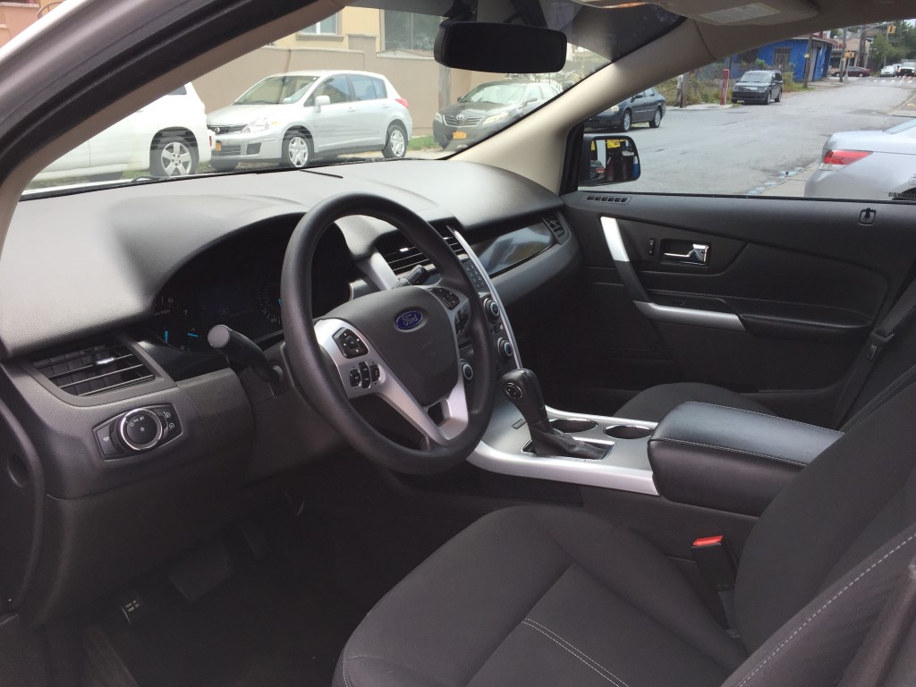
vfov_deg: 48.2
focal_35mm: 29
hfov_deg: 61.7
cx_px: 458
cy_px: 344
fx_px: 767
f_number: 2.2
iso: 32
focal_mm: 4.15
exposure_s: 1/434
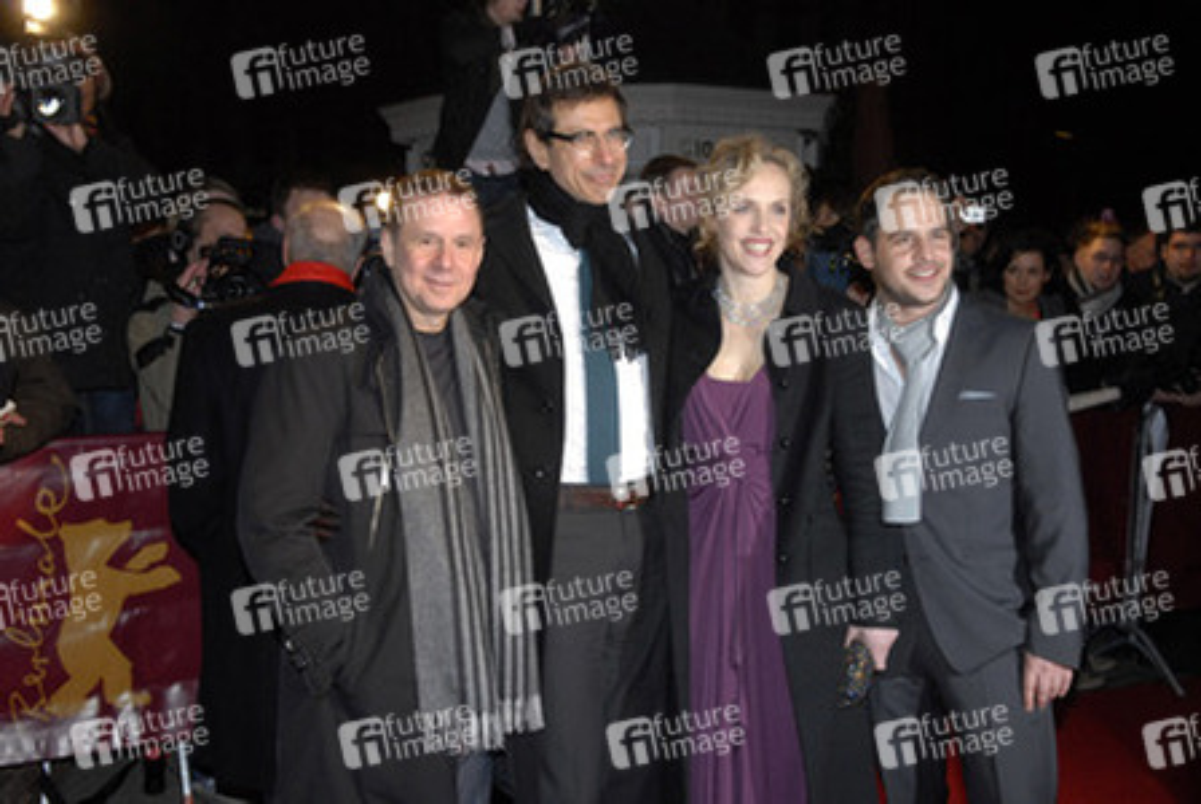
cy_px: 402
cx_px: 600
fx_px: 1403
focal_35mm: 42
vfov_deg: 32.0
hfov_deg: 46.3
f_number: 5
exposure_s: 1/125
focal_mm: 28
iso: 800
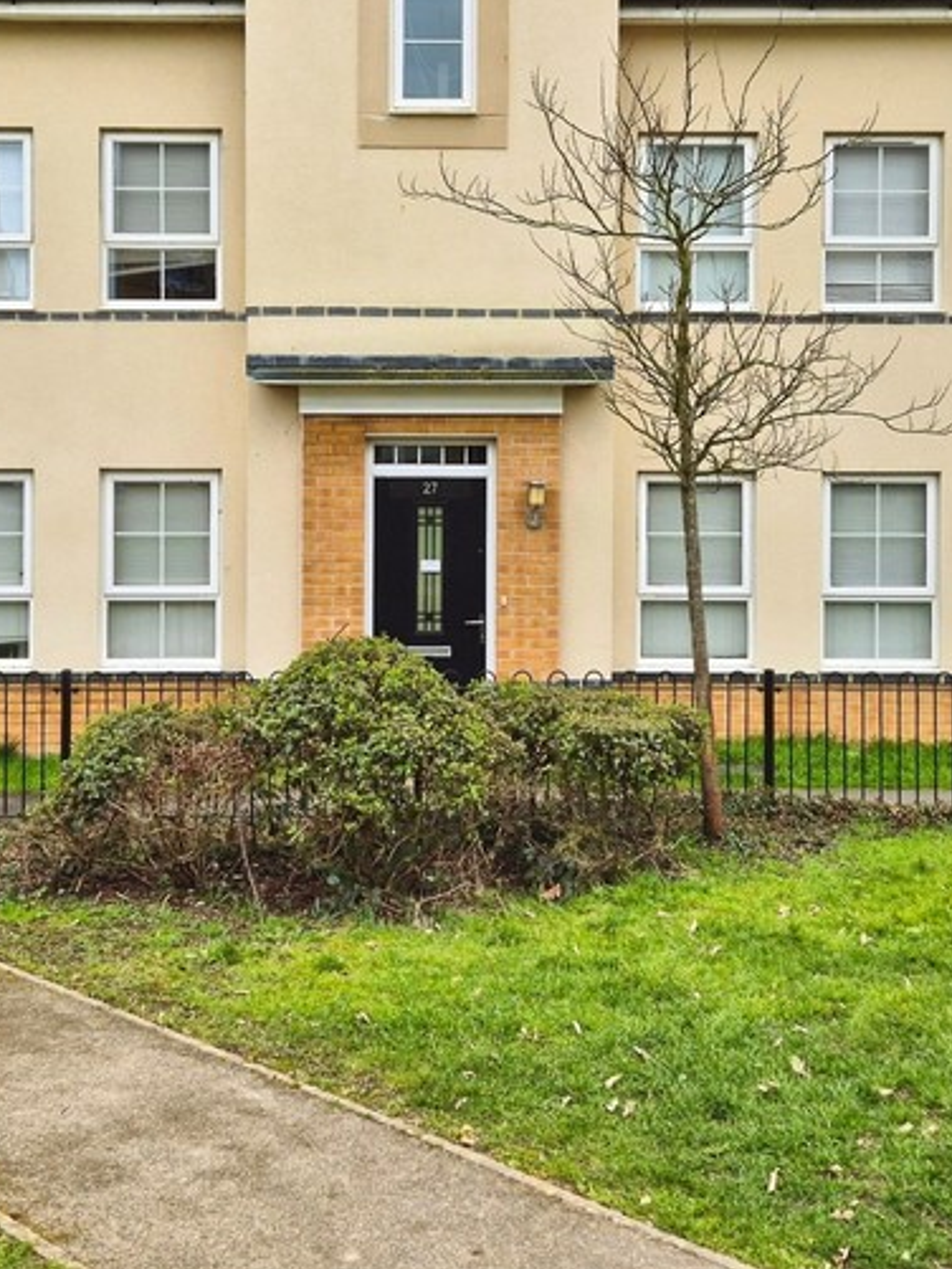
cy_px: 391
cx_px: 413
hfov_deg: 30.9
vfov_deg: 39.8
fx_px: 1723
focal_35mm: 47
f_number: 1.8
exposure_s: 1/1056
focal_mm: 5.4
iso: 25
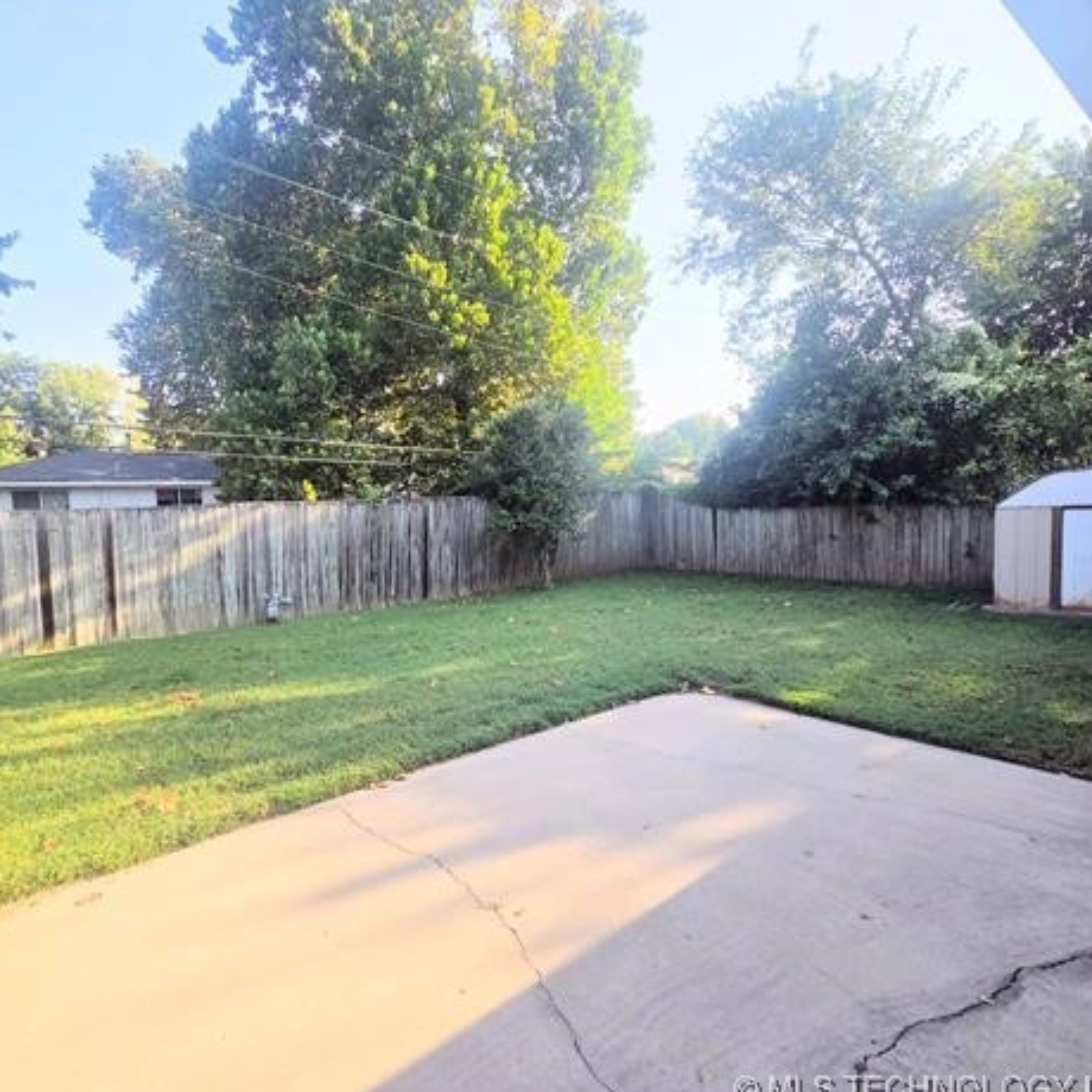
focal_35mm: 16
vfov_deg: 87.4
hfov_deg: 86.9
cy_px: 551
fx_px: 571
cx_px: 472
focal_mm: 2.2
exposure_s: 1/2000
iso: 100
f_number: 2.2
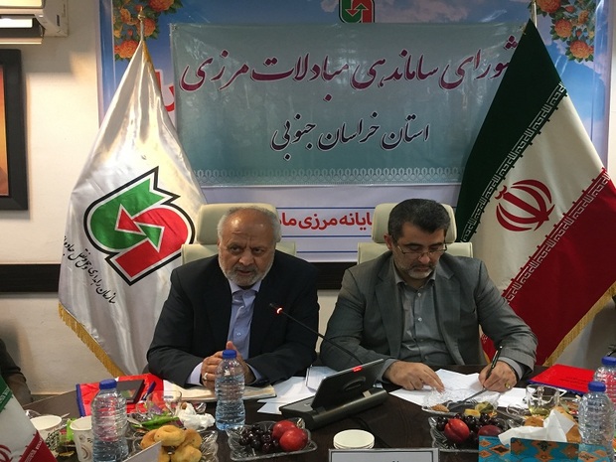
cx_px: 308
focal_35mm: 29
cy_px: 231
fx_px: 516
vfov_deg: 48.2
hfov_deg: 61.7
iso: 160
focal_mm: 4.15
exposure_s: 1/33
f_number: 2.2
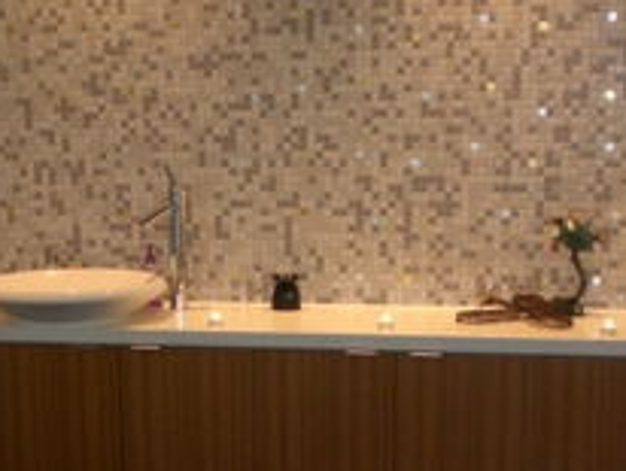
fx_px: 1503
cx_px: 280
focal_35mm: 83
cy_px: 462
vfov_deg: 17.4
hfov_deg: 23.5
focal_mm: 6.3
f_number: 3.1
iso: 200
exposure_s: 1/30
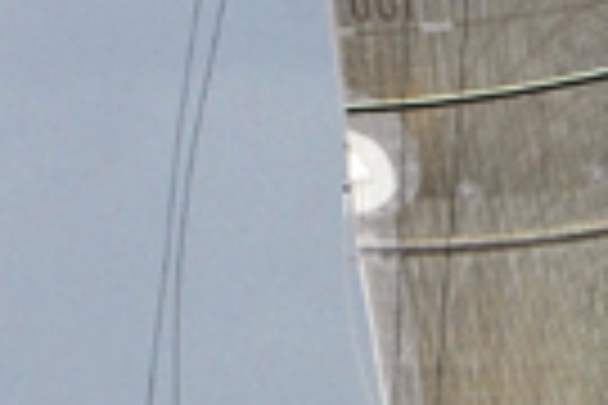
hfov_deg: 2.6
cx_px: 1230
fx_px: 13088
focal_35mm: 775
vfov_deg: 1.8
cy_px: 682
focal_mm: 116
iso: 400
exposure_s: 1/1000
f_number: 8
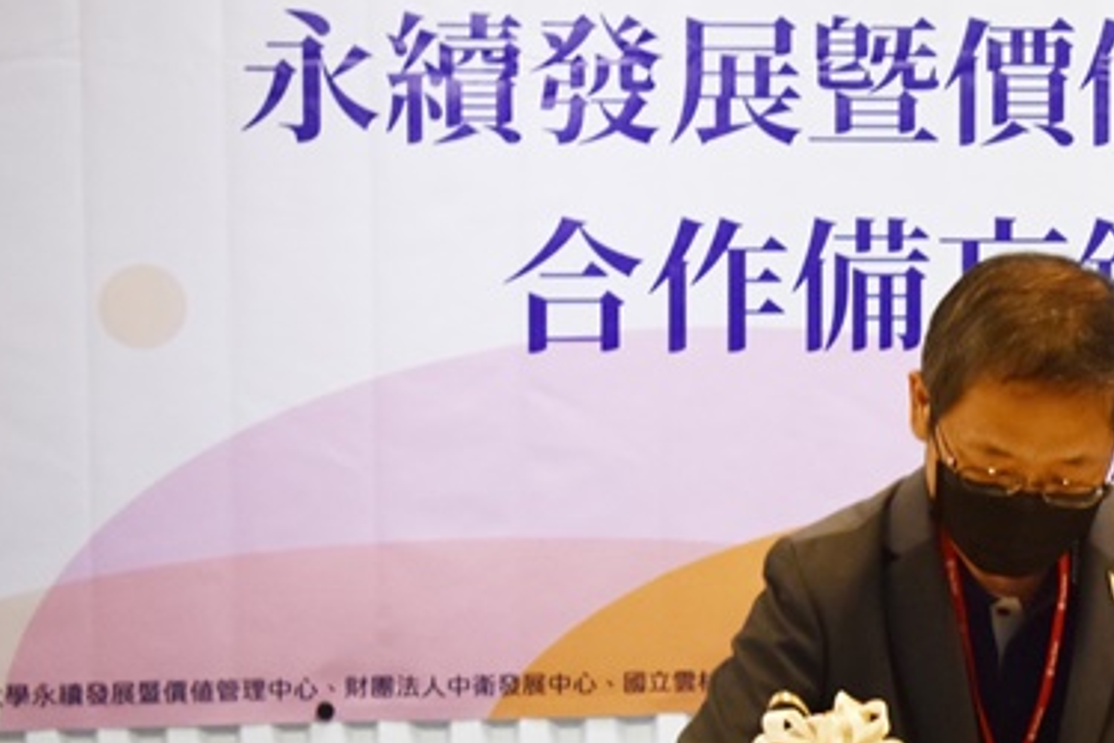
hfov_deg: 11.9
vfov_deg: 8.2
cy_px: 340
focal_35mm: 168
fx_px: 5198
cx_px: 1402
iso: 800
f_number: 5
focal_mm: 42
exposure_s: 1/100
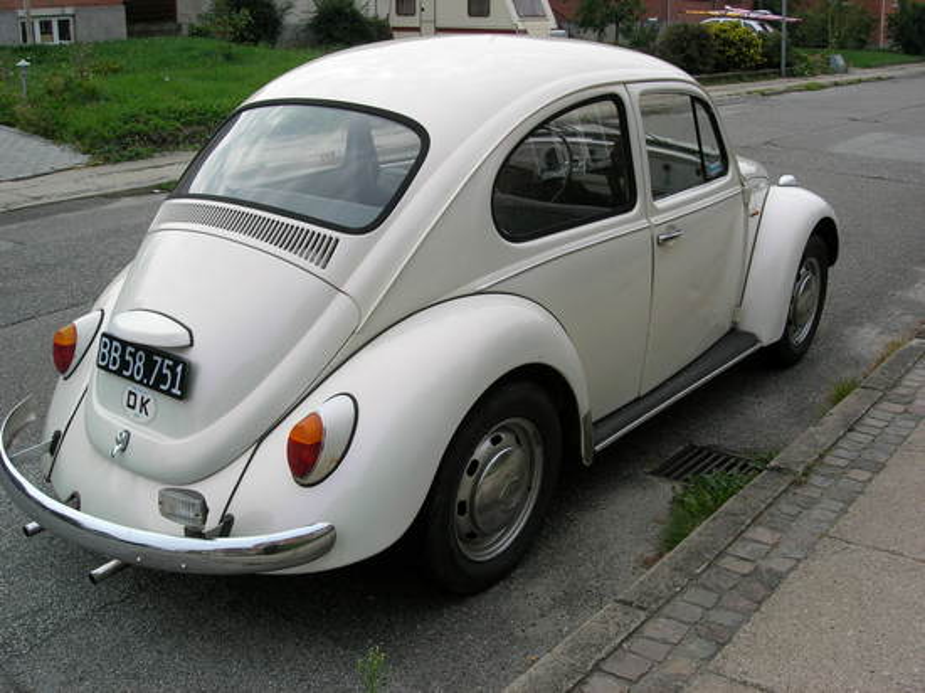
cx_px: 462
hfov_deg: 49.0
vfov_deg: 37.7
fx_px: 1015
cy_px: 346
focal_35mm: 38
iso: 64
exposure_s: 1/293
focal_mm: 7.8
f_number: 4.8
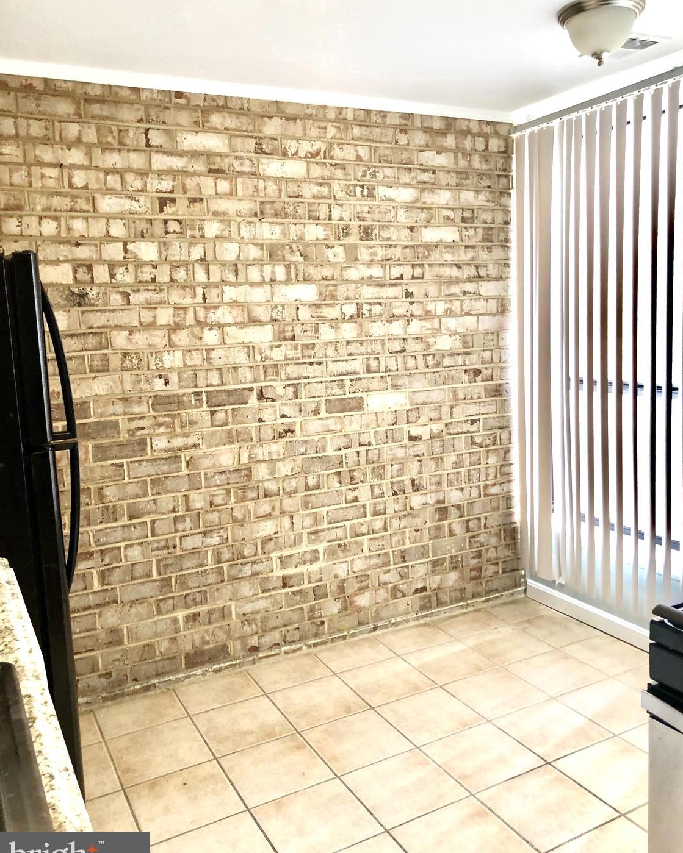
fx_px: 758
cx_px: 349
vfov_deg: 58.8
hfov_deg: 48.5
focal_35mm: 30
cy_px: 414
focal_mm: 3.99
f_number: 1.8
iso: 40
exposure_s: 1/20
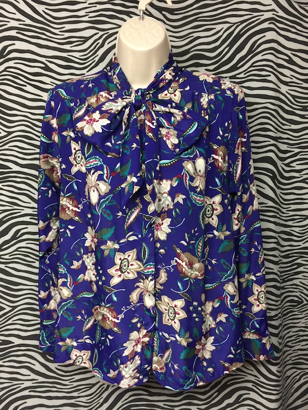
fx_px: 344
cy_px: 205
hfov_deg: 48.2
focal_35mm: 29
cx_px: 154
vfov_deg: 61.7
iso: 64
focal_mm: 4.15
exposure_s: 1/4
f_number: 2.2
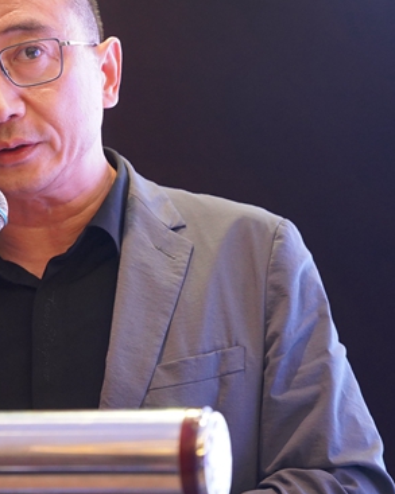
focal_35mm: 130
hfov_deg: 11.7
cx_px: -12
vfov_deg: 14.8
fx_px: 1908
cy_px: 176
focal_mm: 63.7
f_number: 4
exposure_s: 1/160
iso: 3200
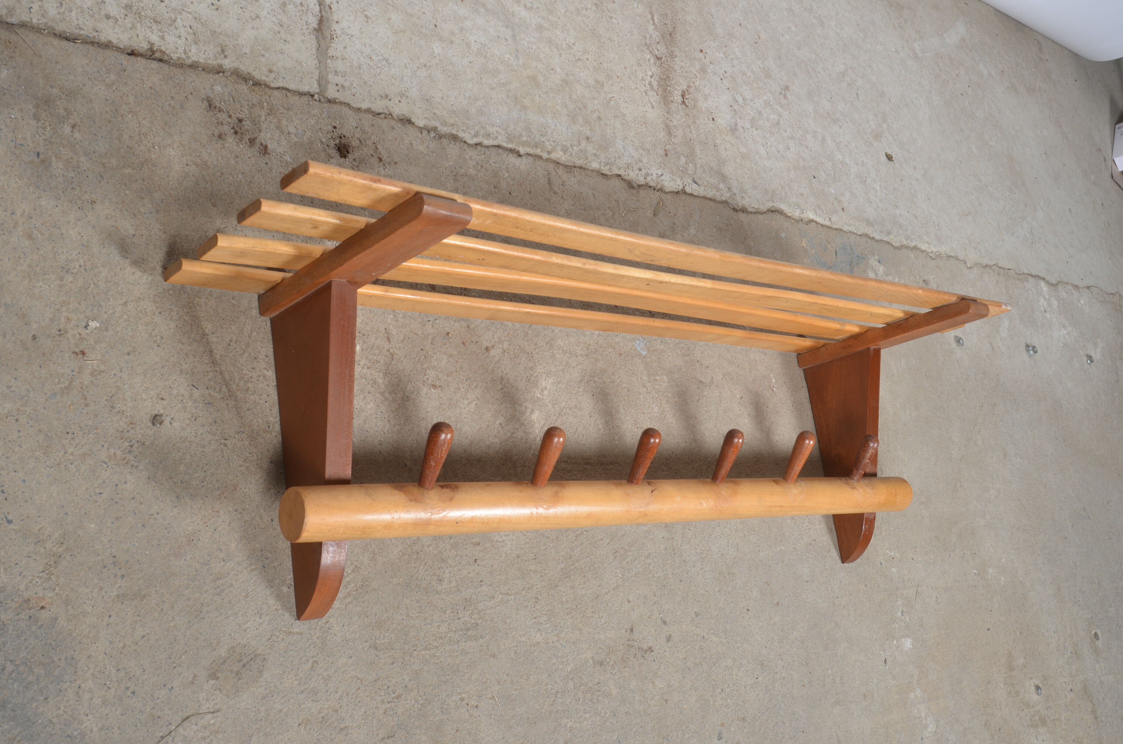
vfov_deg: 36.7
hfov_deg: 53.2
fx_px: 1121
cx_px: 562
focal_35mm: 36
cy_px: 372
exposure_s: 1/125
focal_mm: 24
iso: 100
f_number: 11
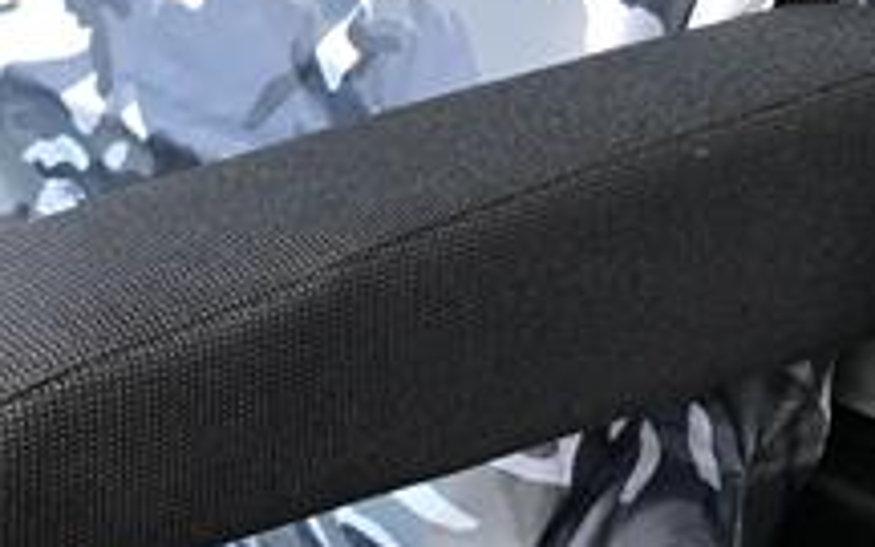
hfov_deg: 33.5
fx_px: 1455
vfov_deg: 21.2
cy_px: 160
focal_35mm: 61
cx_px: 442
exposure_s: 1/24
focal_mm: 3.99
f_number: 1.8
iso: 32
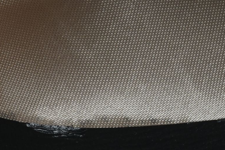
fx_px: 4734
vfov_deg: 1.8
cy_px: 196
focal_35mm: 757
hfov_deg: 2.7
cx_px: 331
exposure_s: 1/125
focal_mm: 130
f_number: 16
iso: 200
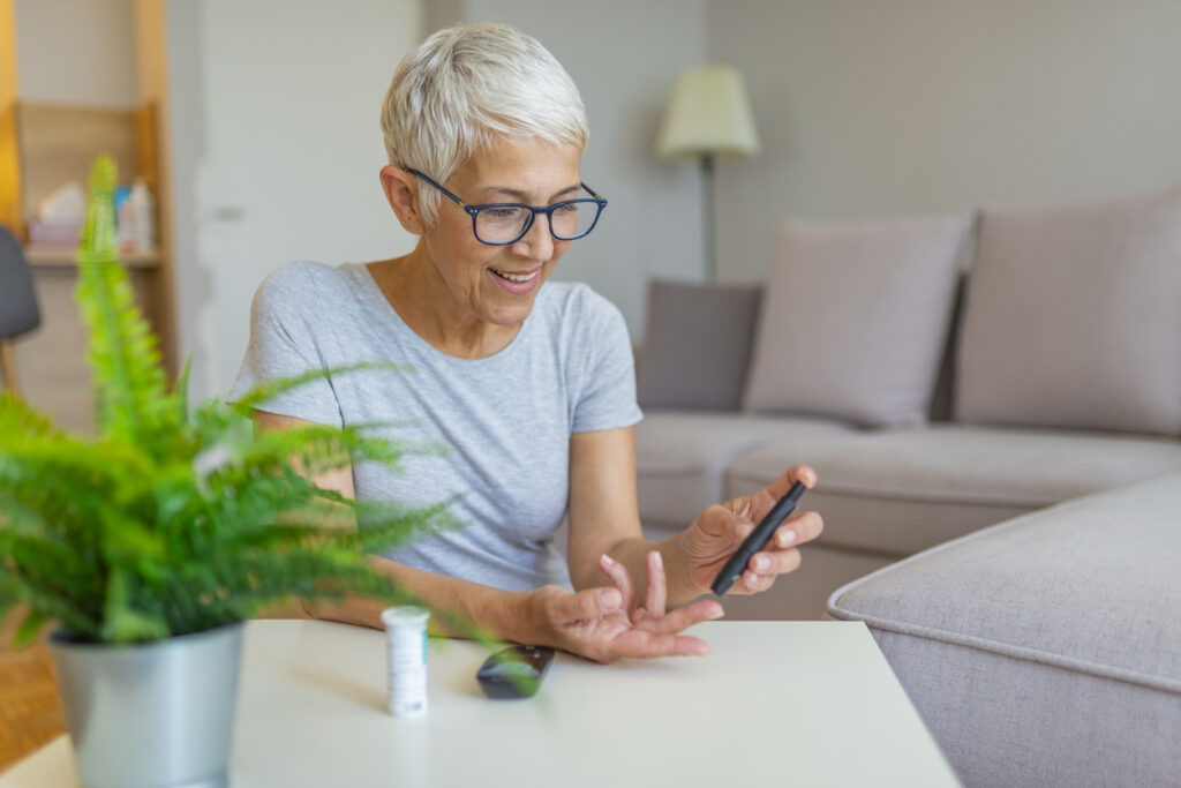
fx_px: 1148
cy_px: 394
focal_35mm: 35
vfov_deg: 37.9
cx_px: 590
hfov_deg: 54.4
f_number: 1.8
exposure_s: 1/160
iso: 160
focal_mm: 35
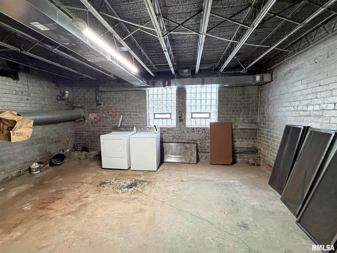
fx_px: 136
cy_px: 126
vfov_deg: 85.7
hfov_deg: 102.1
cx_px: 168
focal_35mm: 14
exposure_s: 1/60
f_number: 2.2
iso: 640
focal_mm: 2.22
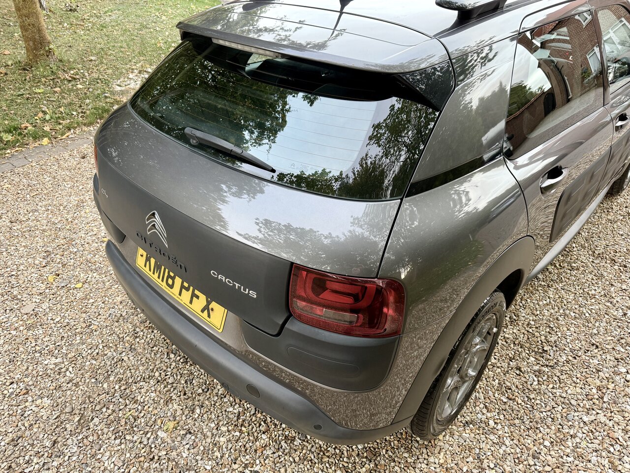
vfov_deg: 56.8
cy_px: 236
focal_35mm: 24
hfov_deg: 71.6
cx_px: 315
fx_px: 437
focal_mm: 6.76
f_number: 1.78
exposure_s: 1/91
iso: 200
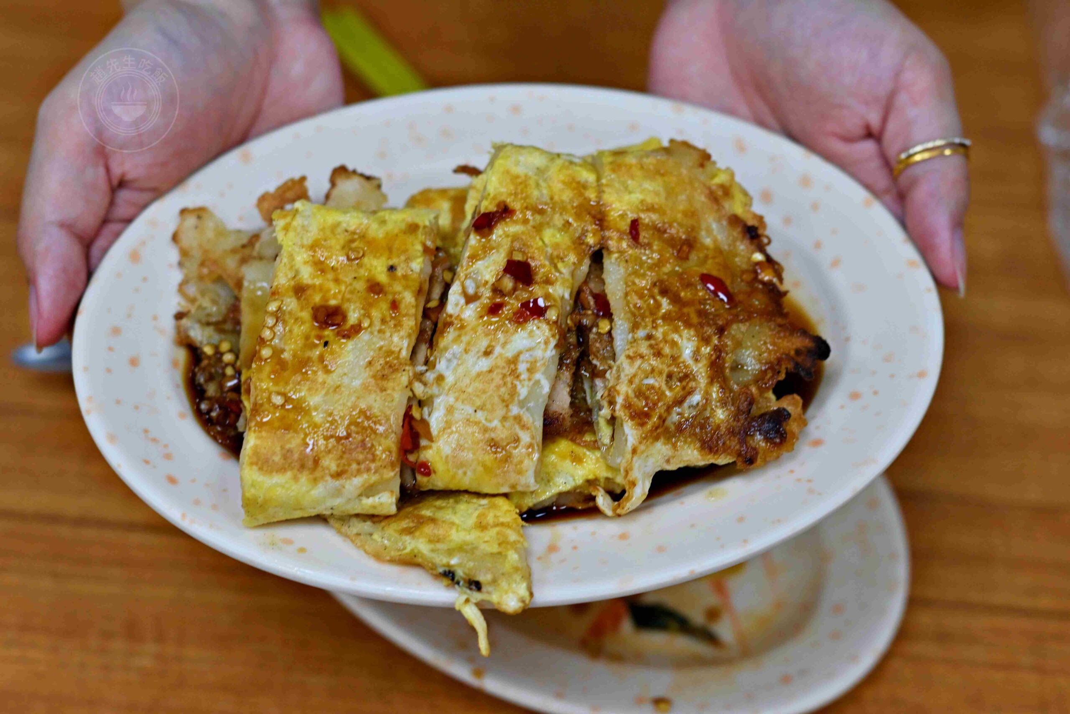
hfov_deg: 27.0
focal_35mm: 75
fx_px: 2229
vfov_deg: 18.2
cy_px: 357
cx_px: 535
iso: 140
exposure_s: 1/160
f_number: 2.8
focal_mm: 50
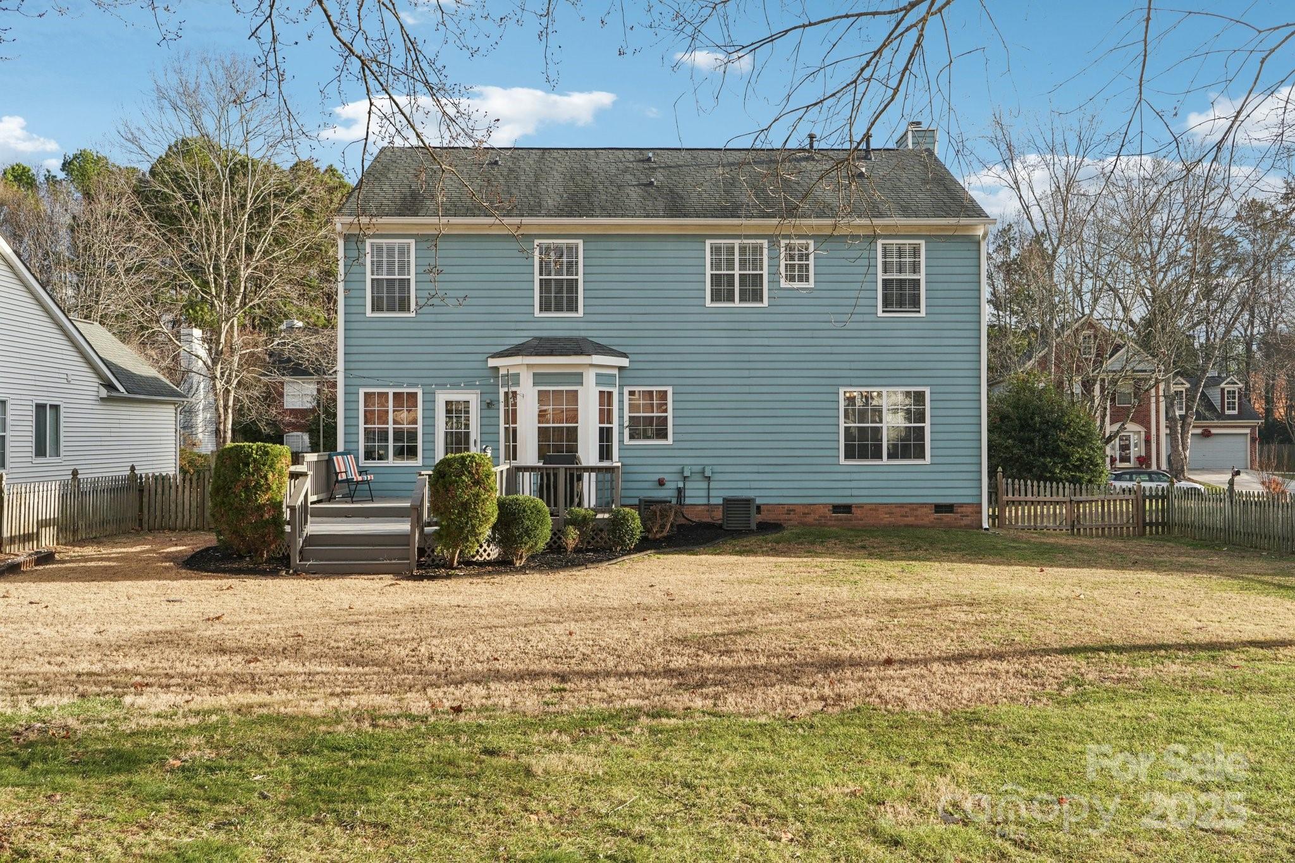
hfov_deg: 61.9
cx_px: 648
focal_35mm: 30
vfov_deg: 43.6
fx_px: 1079
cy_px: 432
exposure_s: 1/30
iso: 100
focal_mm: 20
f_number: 8
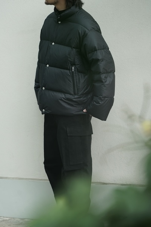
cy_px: 114
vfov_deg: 19.5
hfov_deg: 13.0
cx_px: 76
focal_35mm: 105
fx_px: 661
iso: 200
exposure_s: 1/160
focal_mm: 105
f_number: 4
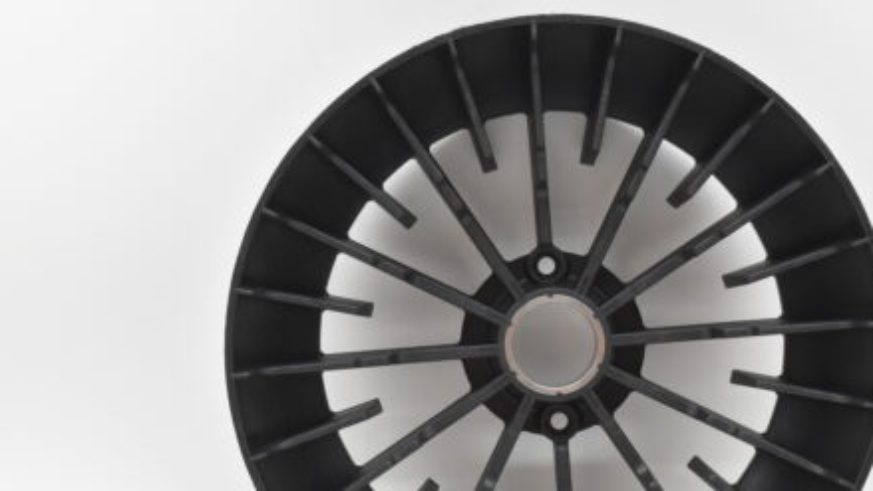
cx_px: 529
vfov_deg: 12.5
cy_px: 380
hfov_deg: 22.0
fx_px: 2239
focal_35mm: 97
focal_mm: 45
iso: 1600
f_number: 8
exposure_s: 1/640
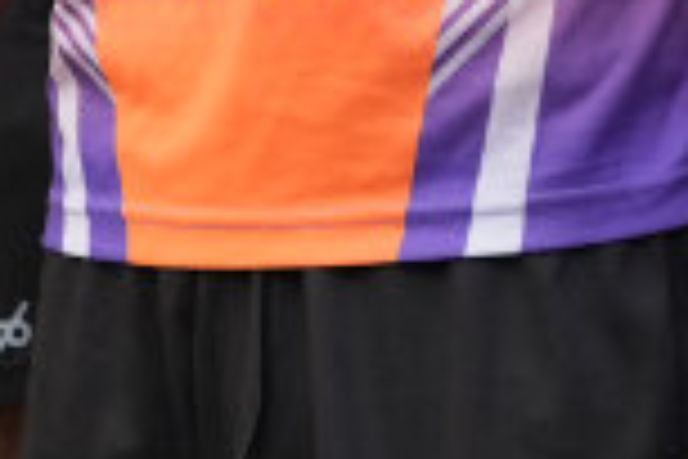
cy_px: -475
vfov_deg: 4.9
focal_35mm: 275
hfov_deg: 7.3
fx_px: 5262
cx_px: -499
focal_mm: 41.2
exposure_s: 1/800
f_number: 2.8
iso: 250
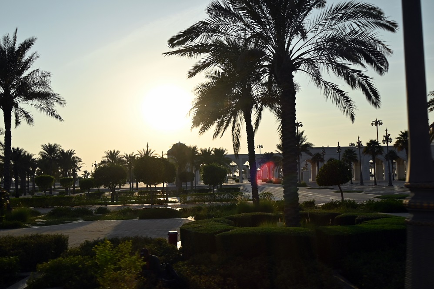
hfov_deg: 53.1
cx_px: 217
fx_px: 434
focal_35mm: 36
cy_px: 144
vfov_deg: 36.9
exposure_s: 1/250
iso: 180
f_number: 5.6
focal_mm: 24
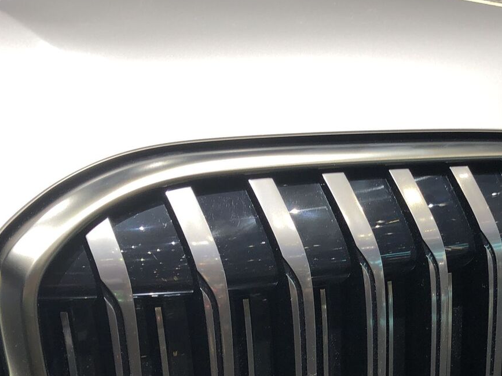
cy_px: 344
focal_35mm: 62
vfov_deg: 23.0
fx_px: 899
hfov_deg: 30.4
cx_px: 405
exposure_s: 1/61
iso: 20
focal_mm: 3.99
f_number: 1.8
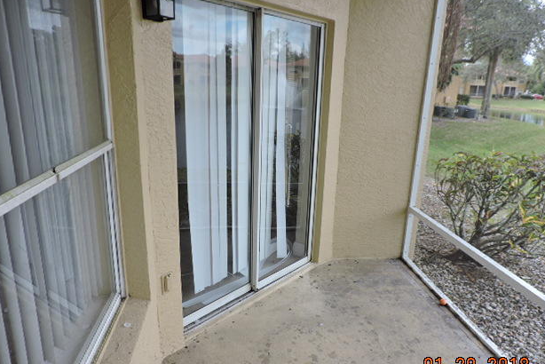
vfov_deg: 49.5
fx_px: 394
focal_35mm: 26
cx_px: 281
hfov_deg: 69.3
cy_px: 201
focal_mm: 4.3
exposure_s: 1/125
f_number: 3
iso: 100
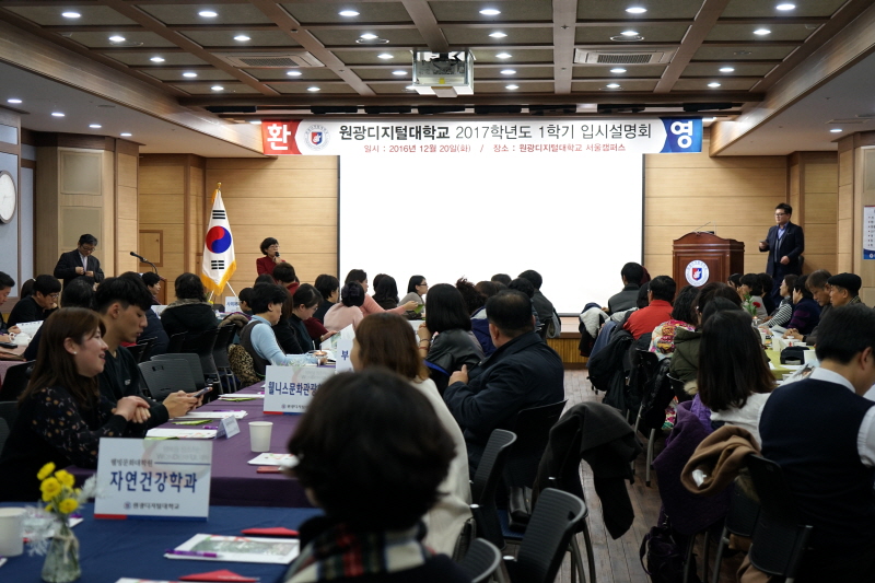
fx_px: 1093
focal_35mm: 45
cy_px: 292
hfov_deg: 43.6
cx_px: 438
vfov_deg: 29.9
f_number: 4
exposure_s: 1/60
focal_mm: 45
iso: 640
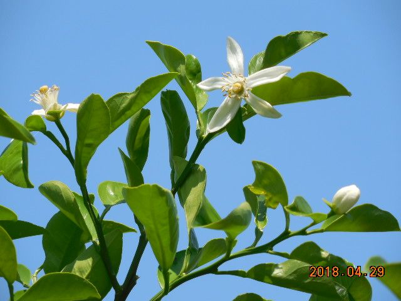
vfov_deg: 6.9
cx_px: 200
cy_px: 150
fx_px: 2479
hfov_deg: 9.2
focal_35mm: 214
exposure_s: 1/500
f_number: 5.1
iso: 125
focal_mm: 38.6
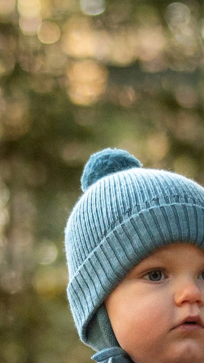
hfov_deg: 3.9
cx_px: 151
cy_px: 753
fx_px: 2999
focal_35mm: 312
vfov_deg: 6.7
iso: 2000
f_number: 1.8
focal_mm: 50
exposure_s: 1/800
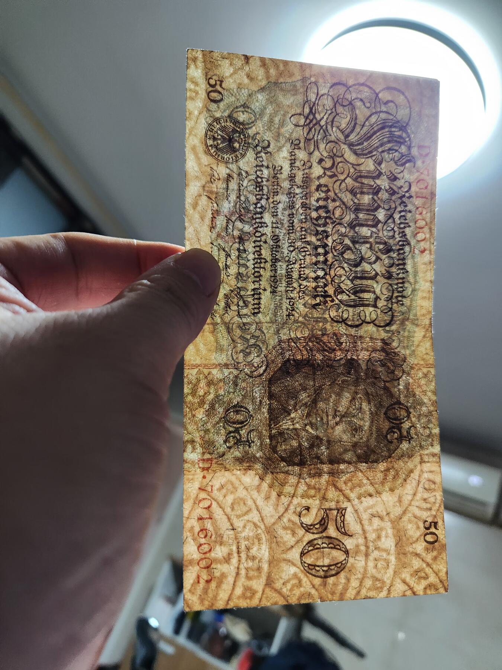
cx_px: 251
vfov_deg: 73.9
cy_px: 335
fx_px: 445
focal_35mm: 23
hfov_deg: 58.9
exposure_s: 1/50
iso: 640
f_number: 1.8
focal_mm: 5.4
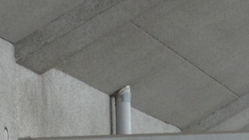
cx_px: 143
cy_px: 571
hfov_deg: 4.6
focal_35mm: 471
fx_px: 3111
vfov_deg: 2.5
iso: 560
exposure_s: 1/60
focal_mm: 38
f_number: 5
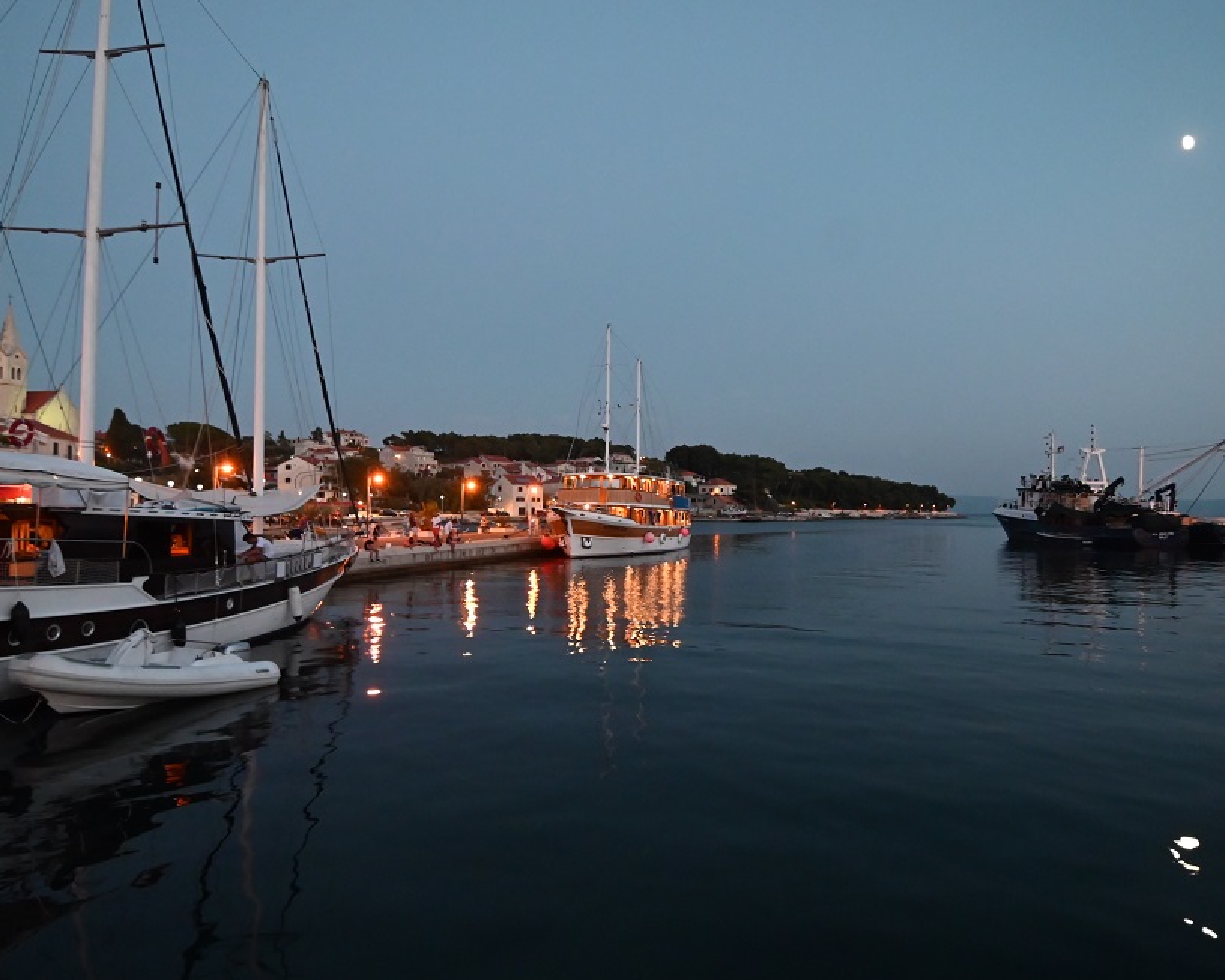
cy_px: 492
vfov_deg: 39.2
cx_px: 624
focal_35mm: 38
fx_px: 1378
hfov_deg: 47.9
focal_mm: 22
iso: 4000
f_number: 4
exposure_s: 1/40
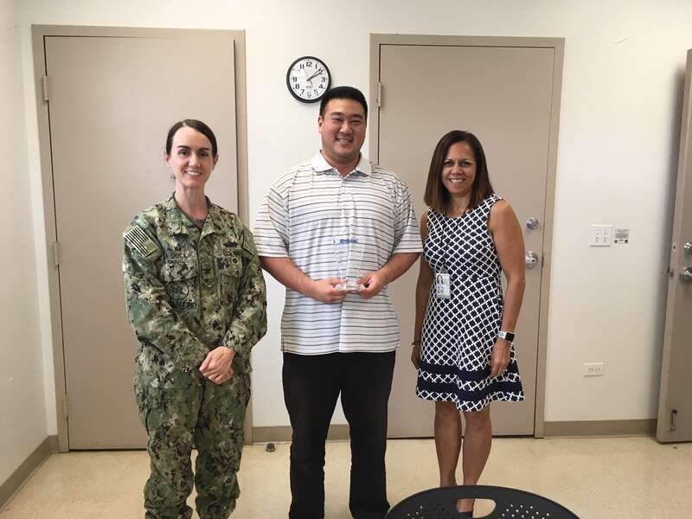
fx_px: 580
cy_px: 260
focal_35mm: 29
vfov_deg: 48.2
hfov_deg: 61.7
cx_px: 346
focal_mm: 4.15
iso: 32
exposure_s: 1/30
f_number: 2.2
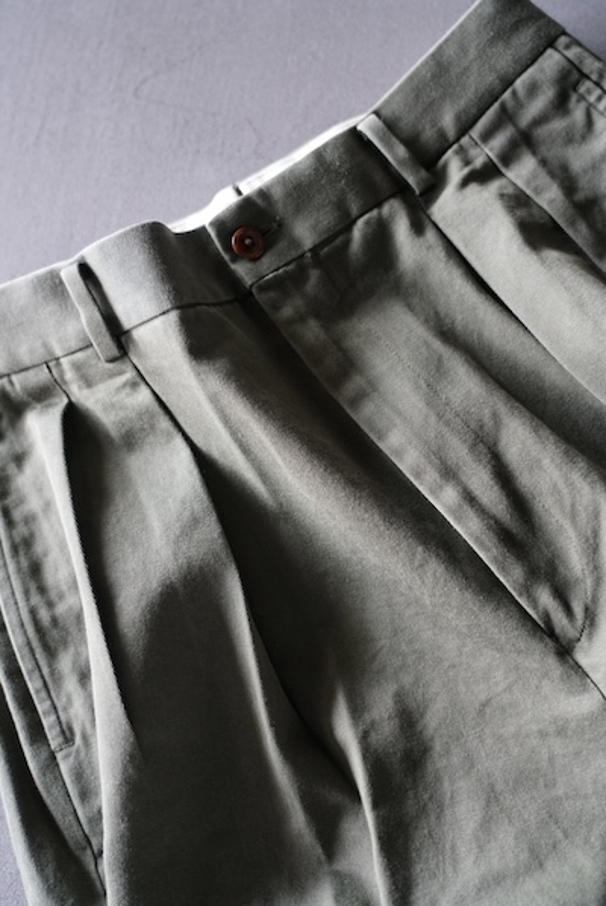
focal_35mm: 37
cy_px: 453
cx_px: 303
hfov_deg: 36.0
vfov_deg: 51.8
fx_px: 932
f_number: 4
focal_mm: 37
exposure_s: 1/160
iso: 2000
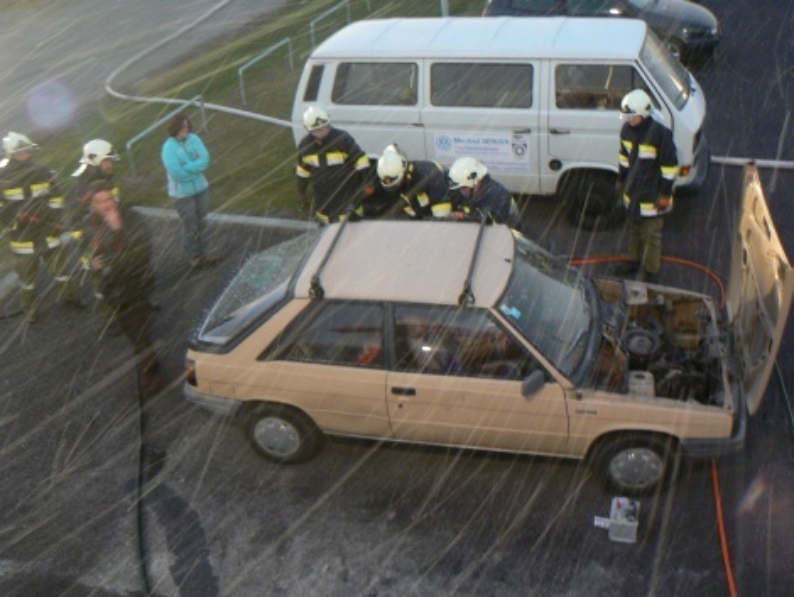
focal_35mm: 36
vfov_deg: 39.7
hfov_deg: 51.3
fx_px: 826
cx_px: 397
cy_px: 298
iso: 200
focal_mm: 6
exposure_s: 1/13
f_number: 2.8
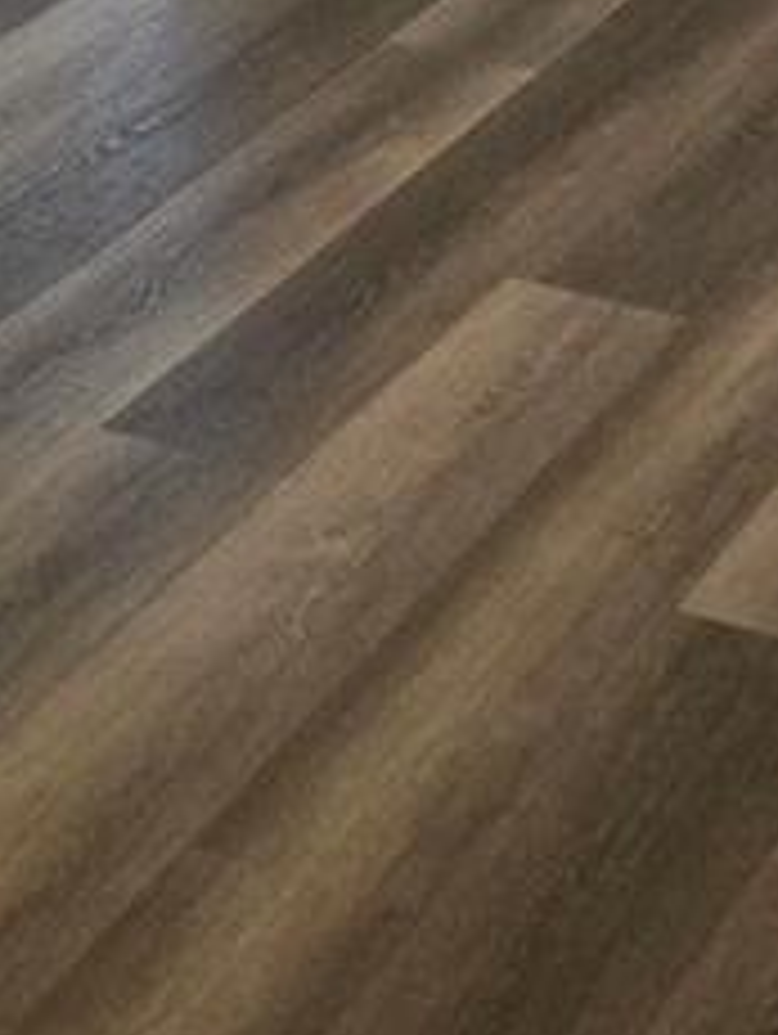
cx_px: 787
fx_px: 3589
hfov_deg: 12.2
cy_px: -765
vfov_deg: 14.6
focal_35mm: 120
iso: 320
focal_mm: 5.4
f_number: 1.8
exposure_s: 1/120
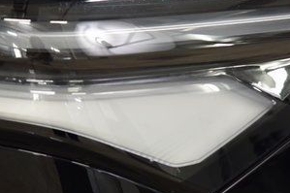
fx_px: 1344
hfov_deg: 12.3
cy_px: 79
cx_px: 154
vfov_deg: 8.2
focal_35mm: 167
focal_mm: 52
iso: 1600
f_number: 4.5
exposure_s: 1/60
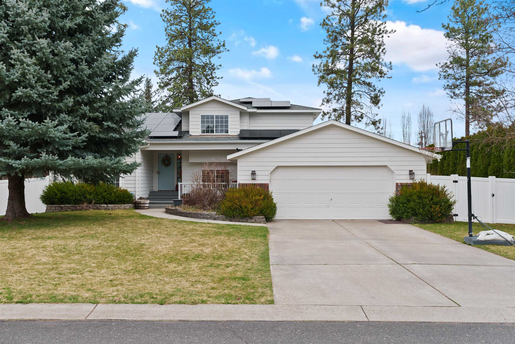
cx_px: 258
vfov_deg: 37.9
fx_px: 501
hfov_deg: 54.4
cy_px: 172
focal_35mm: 35
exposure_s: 1/10
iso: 160
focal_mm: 35
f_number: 13
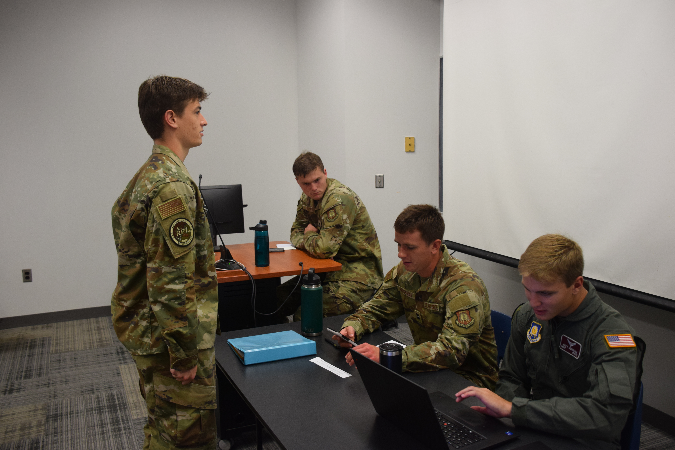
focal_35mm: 33
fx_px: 619
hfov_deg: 57.2
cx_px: 338
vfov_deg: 40.0
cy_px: 225
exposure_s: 1/60
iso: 800
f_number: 4
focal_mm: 22
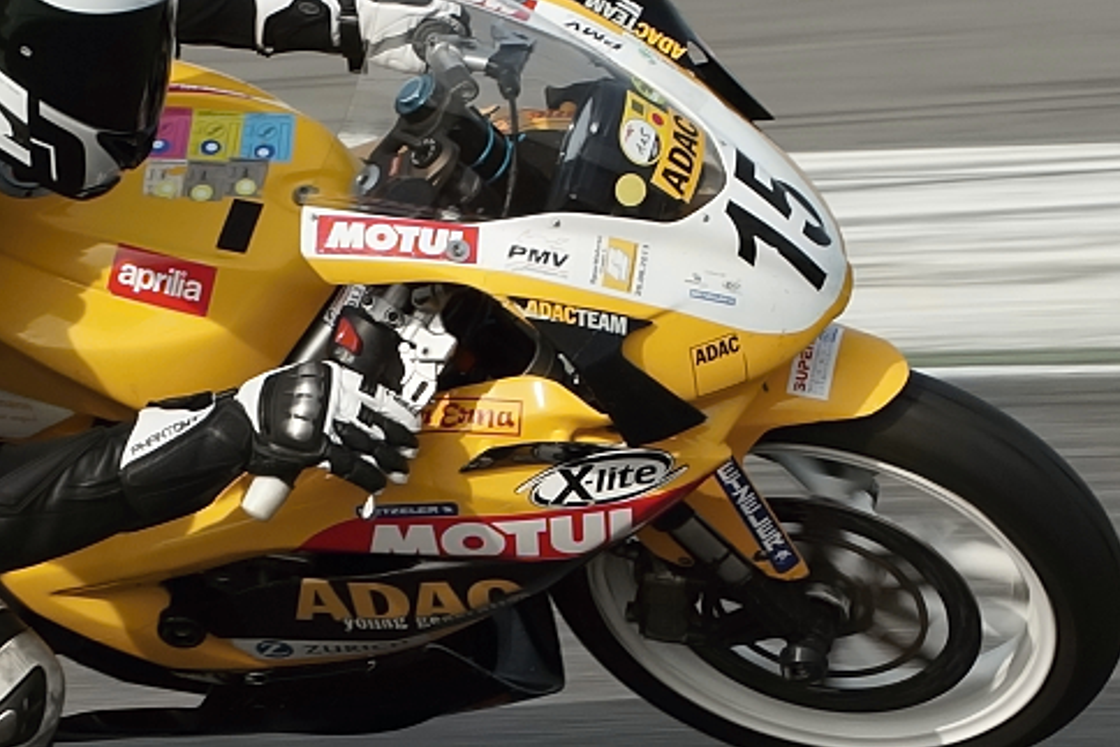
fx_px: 18516
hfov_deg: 3.5
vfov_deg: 2.3
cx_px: 278
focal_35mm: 595
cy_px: 386
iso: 200
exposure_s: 1/320
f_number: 11
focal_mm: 160
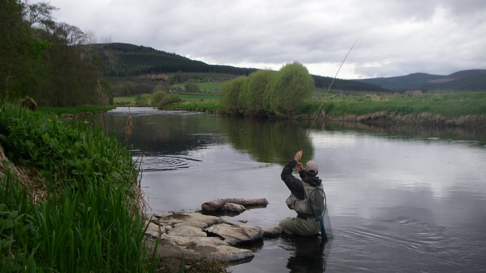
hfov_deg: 48.4
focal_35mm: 42
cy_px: 160
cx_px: 244
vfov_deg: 28.3
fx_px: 541
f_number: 3.3
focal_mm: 6.3
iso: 64
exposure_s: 1/250
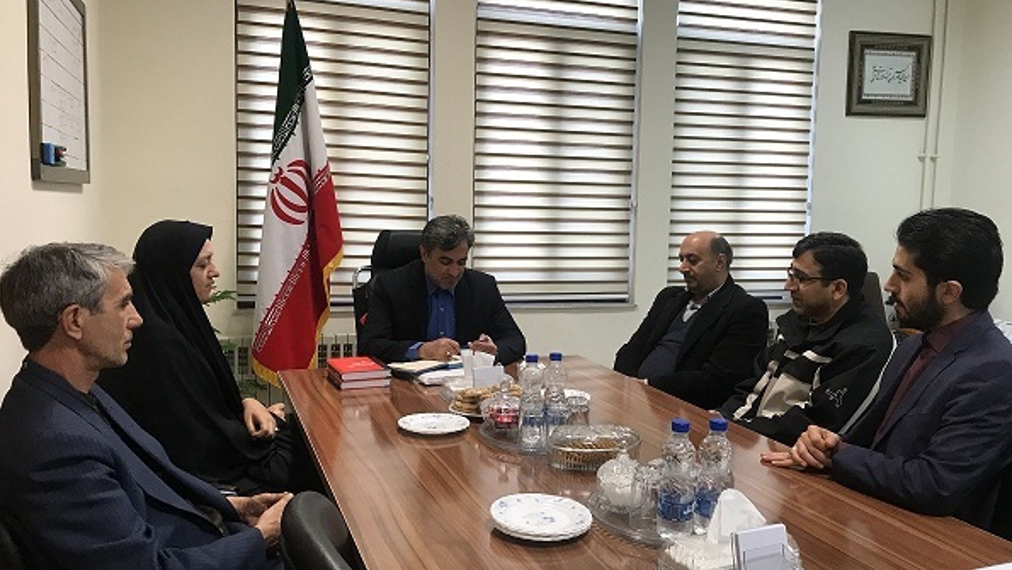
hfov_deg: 62.6
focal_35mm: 31
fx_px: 832
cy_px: 288
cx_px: 508
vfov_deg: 37.8
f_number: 1.8
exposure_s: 1/33
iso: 40
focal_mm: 3.99
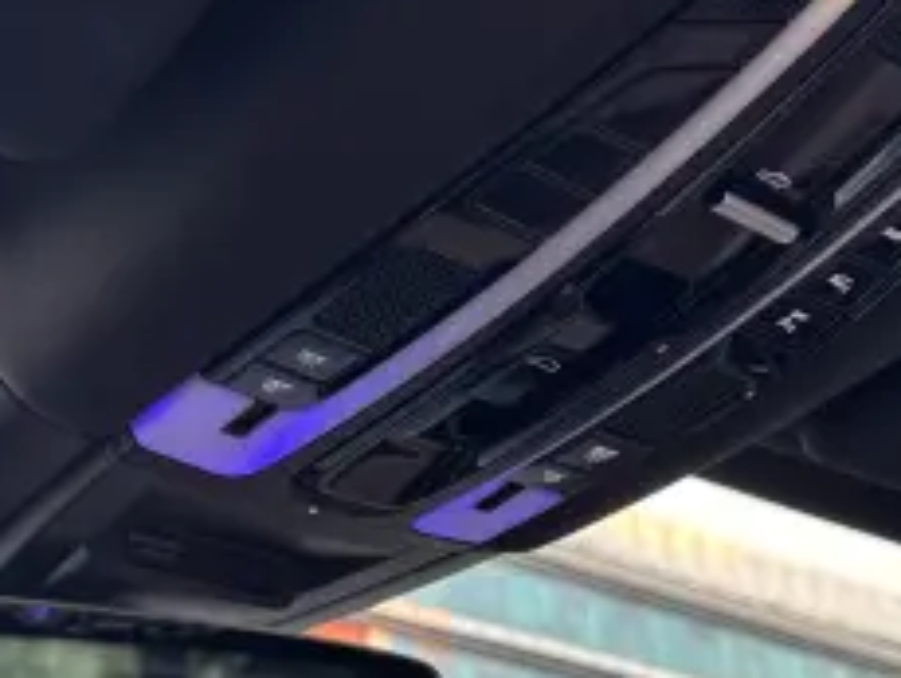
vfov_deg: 19.7
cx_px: 435
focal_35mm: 75
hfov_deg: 26.0
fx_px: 1954
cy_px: 368
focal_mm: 6.76
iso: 200
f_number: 1.78
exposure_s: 1/60
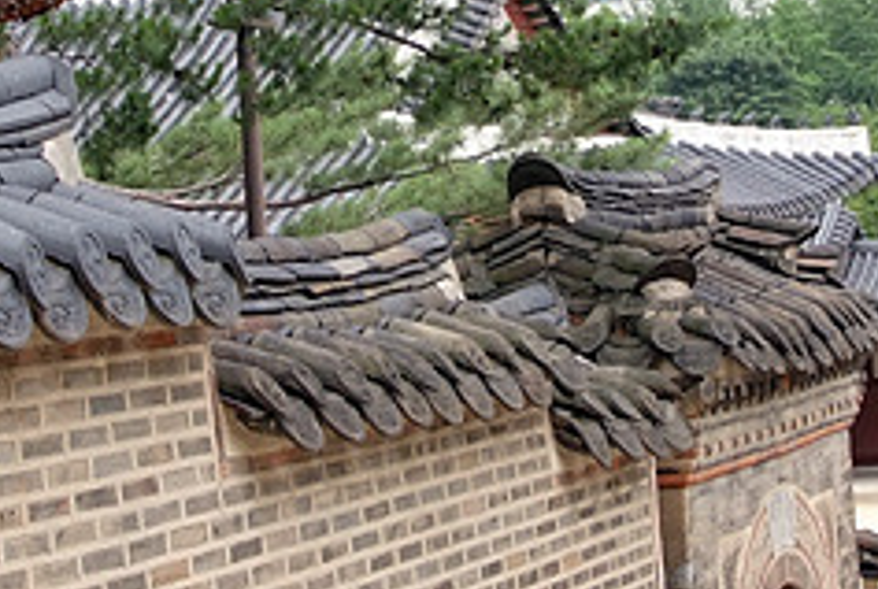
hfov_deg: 16.2
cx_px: 437
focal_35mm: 126
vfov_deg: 10.9
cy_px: 363
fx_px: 3079
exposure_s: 1/20
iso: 160
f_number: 8
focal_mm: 17
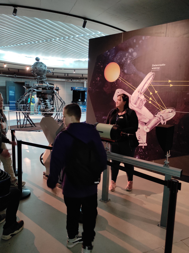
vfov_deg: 69.4
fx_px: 182
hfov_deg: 54.8
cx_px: 94
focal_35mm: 25
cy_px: 126
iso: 502
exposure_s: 1/20
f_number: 1.89
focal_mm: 5.43
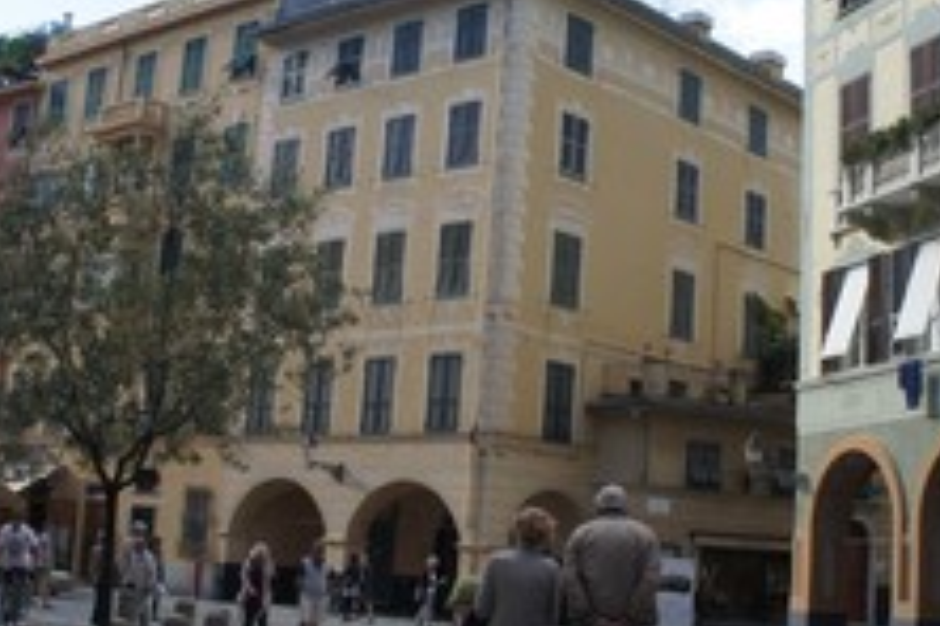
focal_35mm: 56
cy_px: 262
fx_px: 1462
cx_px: 517
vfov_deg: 24.2
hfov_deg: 35.6
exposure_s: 1/250
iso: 250
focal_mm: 18
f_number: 7.1
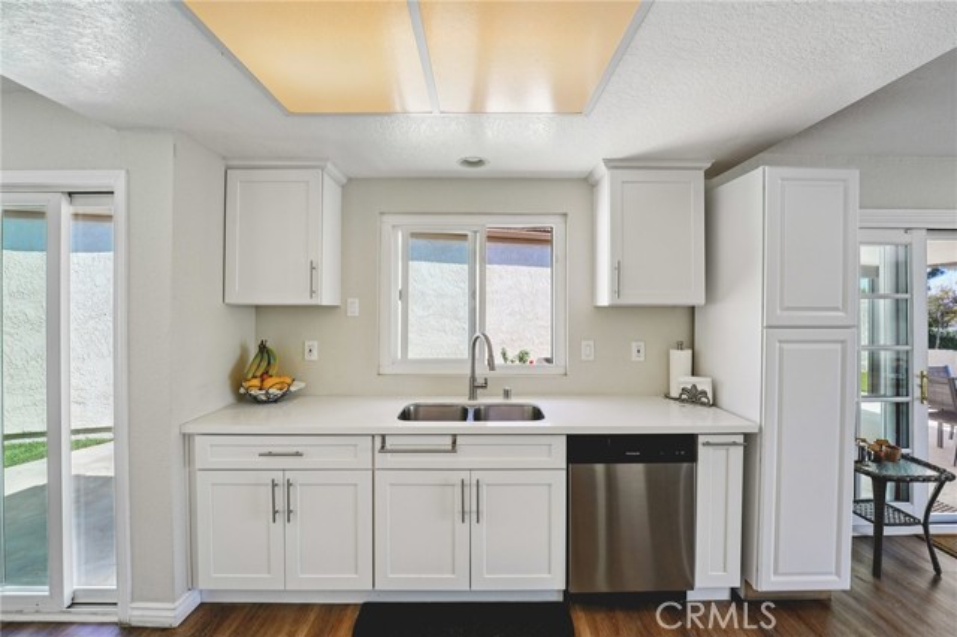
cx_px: 478
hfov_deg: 99.3
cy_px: 318
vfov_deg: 76.2
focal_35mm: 15
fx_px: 406
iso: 200
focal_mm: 15.3
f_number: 8
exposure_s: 1/60
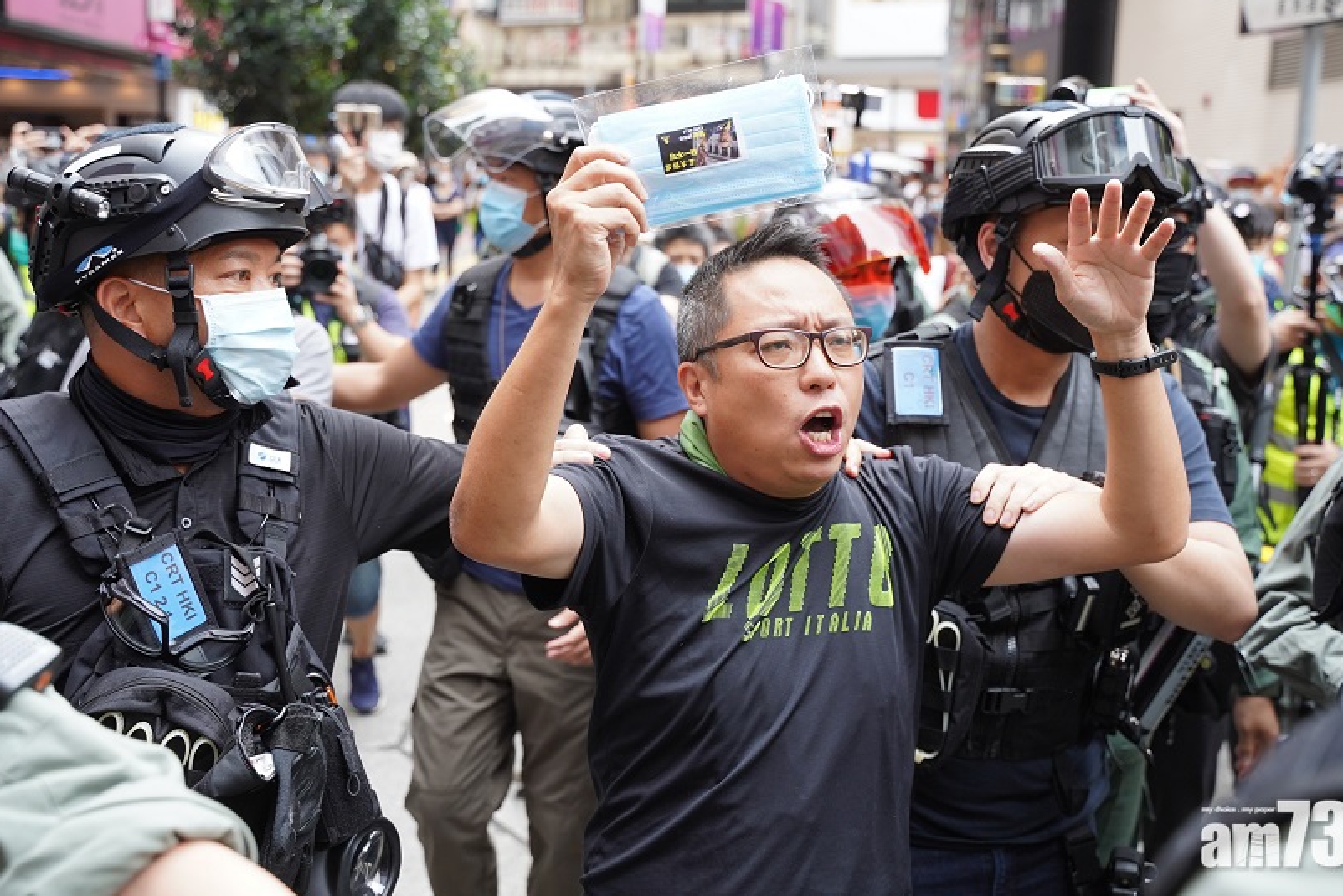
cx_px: 678
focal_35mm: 46
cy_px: 400
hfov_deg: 42.7
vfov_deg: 29.2
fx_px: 1716
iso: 640
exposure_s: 1/320
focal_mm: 41
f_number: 4
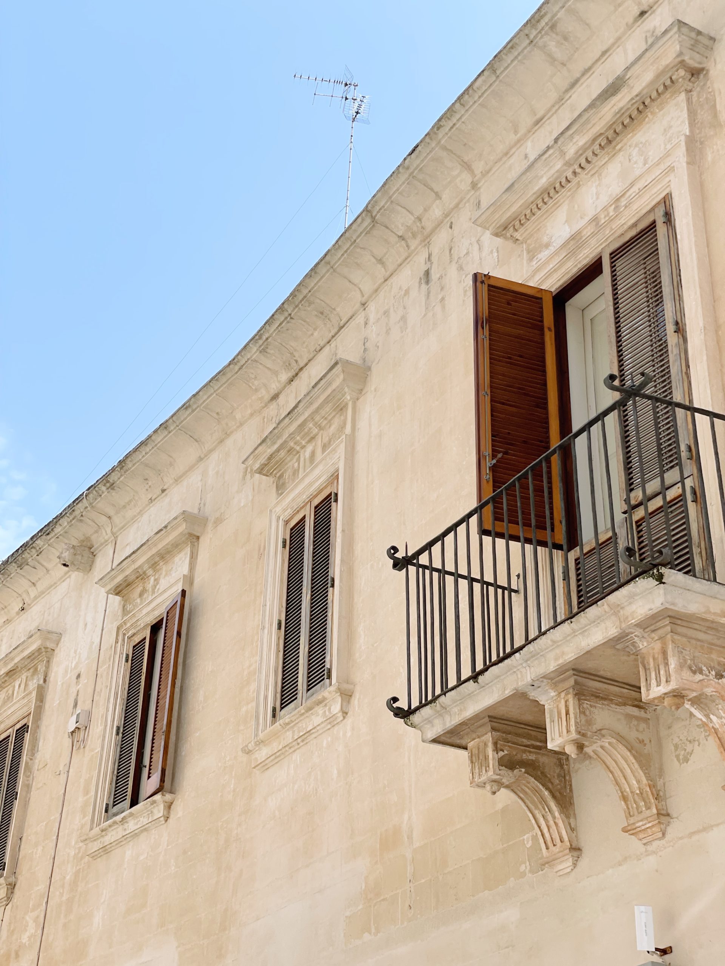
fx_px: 1452
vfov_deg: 36.8
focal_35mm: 52
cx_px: 362
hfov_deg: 28.0
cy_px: 483
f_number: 2
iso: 25
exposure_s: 1/1065
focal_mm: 6
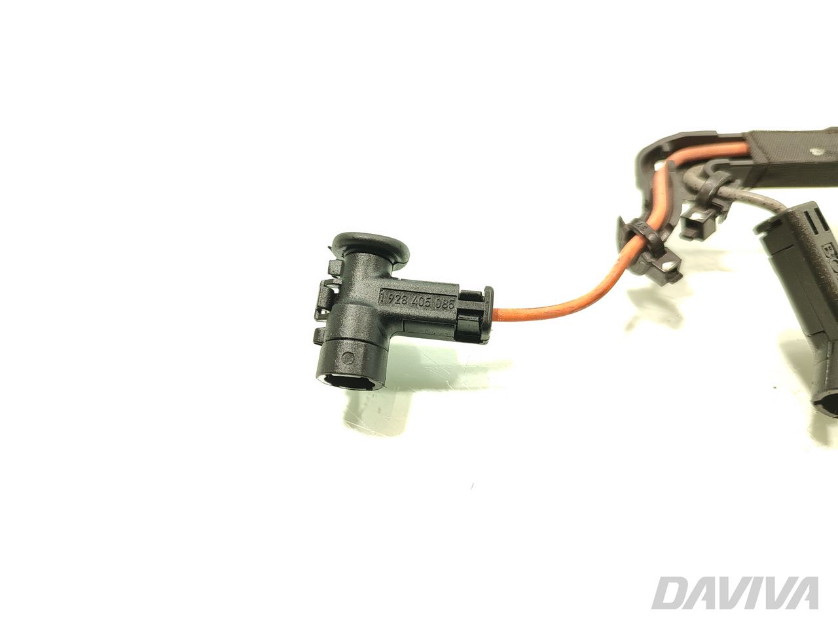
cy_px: 314
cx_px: 419
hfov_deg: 71.6
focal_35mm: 24
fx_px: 581
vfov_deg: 56.8
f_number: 1.89
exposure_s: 1/100
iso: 320
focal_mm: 5.89
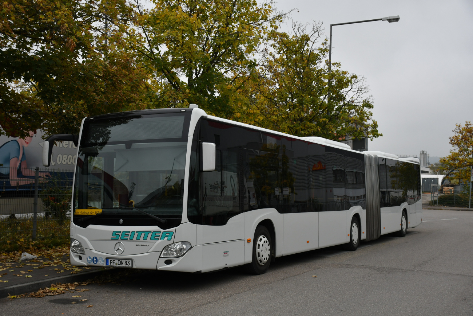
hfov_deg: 43.6
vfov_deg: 29.9
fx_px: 591
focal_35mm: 45
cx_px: 236
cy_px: 158
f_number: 4.5
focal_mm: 30
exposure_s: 1/1250
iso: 400
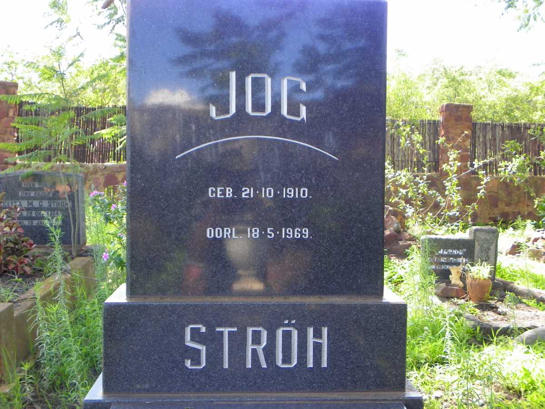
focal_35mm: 43
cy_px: 204
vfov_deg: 33.6
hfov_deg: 43.9
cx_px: 272
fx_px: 677
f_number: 3.2
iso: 64
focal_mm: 7.6
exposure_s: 1/60
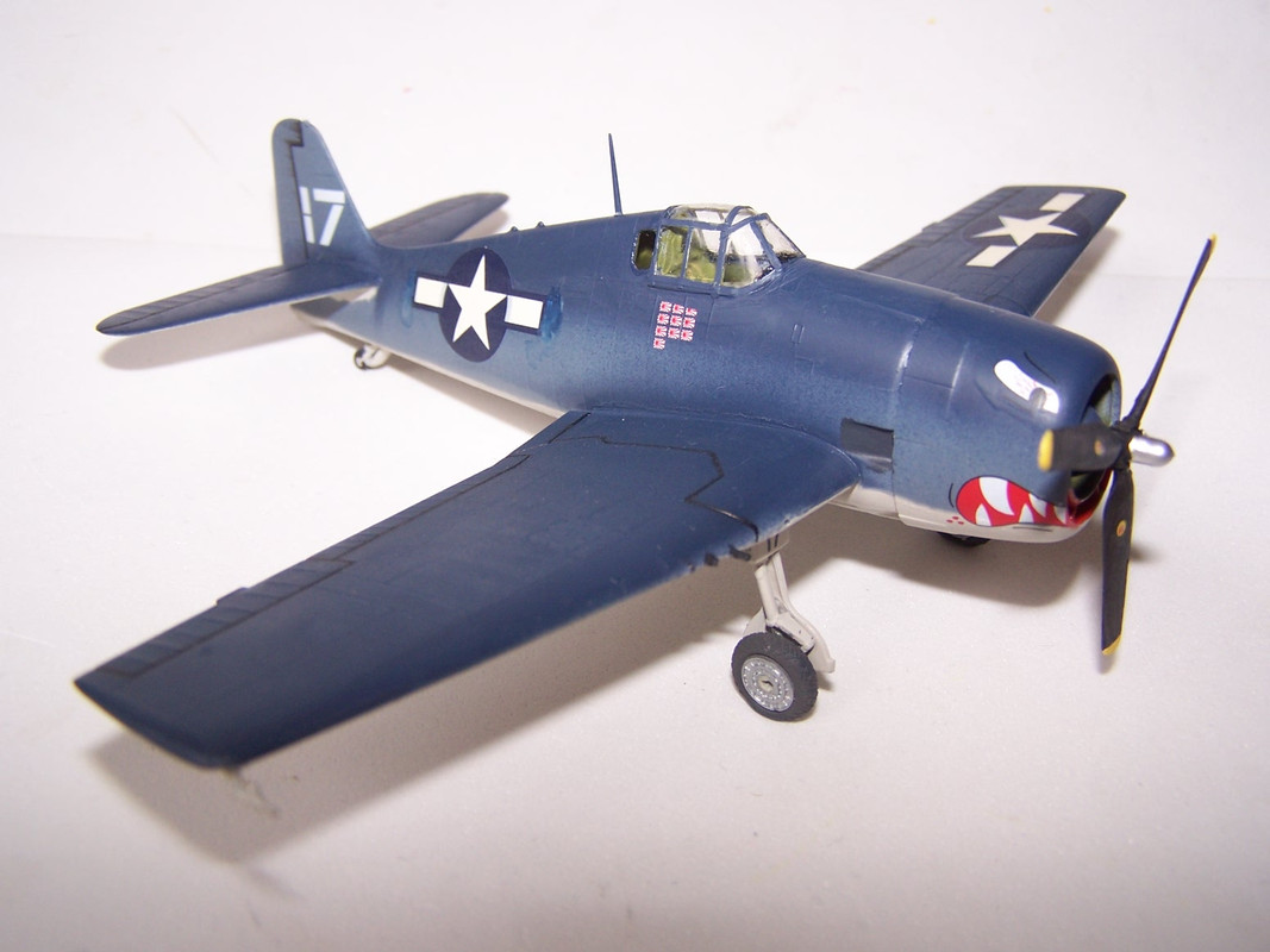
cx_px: 635
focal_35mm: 38
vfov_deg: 37.7
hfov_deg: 49.0
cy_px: 476
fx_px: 1394
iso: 80
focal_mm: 6.3
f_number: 2.8
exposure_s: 1/180
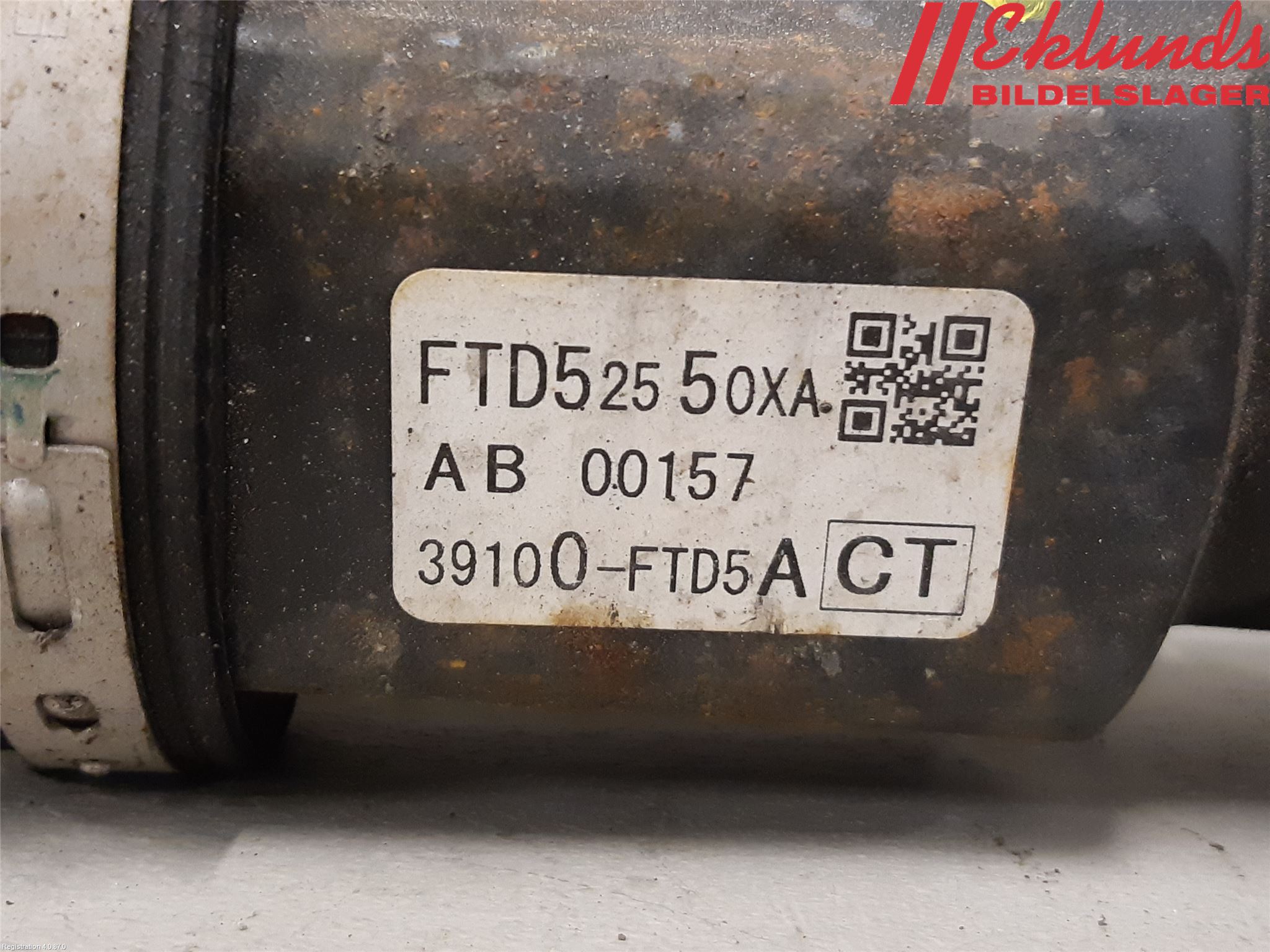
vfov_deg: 53.1
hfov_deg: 67.3
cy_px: 476
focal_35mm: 26
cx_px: 635
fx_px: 954
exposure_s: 1/50
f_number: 1.7
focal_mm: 3.93
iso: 320
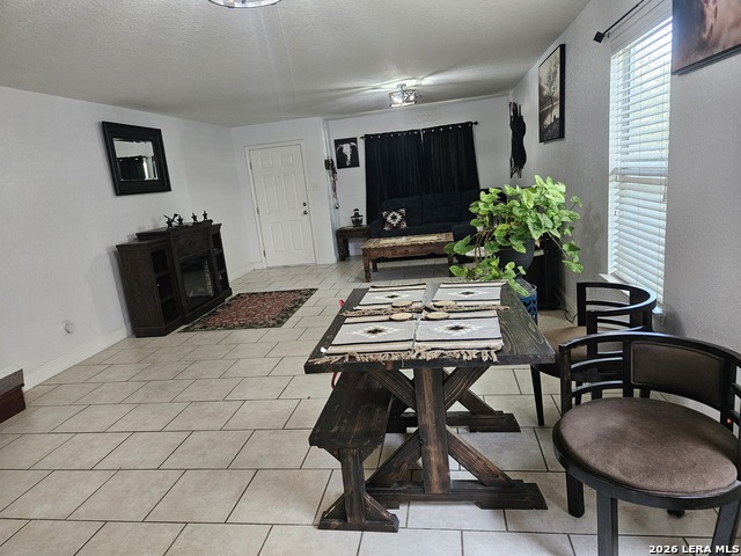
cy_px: 278
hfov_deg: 73.9
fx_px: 492
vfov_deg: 58.9
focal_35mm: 23
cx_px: 370
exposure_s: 1/120
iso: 640
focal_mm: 5.4
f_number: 1.8
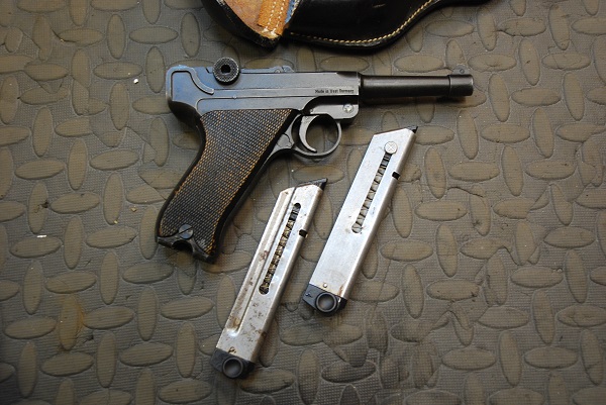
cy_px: 202
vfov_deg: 33.1
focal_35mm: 40
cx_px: 303
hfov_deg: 47.9
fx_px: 682
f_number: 3.8
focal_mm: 27
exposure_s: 1/30
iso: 640
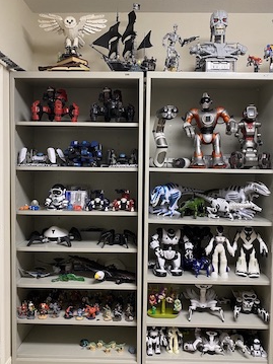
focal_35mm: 29
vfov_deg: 61.7
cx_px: 134
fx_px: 305
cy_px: 181
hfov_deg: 48.2
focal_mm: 4.25
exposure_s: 1/60
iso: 200
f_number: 1.8
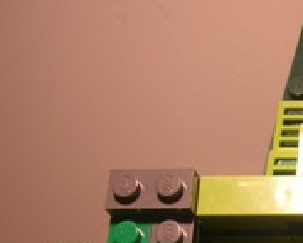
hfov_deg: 19.5
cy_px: 300
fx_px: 825
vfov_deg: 16.0
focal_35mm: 92
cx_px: 369
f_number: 2.9
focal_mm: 5.7
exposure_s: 1/43
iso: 50
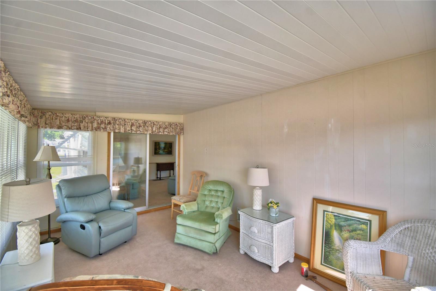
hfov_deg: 100.4
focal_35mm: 15
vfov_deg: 77.3
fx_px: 182
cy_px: 146
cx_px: 218
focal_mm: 10
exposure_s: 1/200
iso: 200
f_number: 4.5
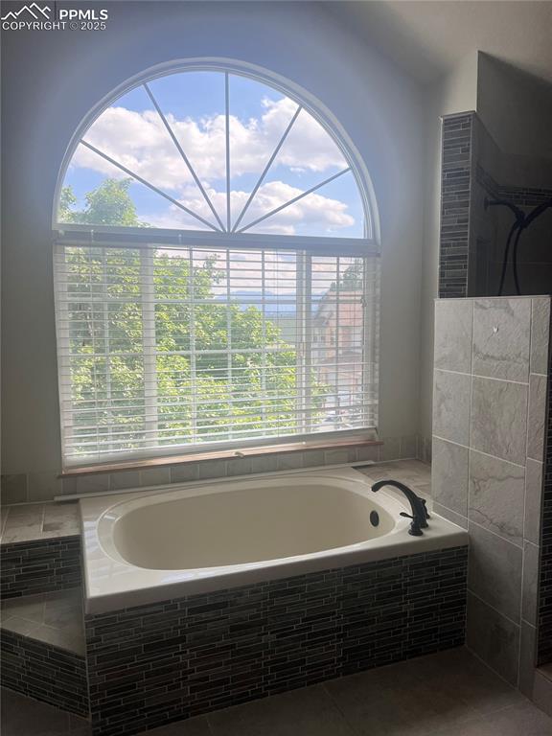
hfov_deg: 53.1
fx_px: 553
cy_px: 368
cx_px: 276
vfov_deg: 67.3
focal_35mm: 26
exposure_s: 1/924
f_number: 1.5
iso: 50
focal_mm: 5.7
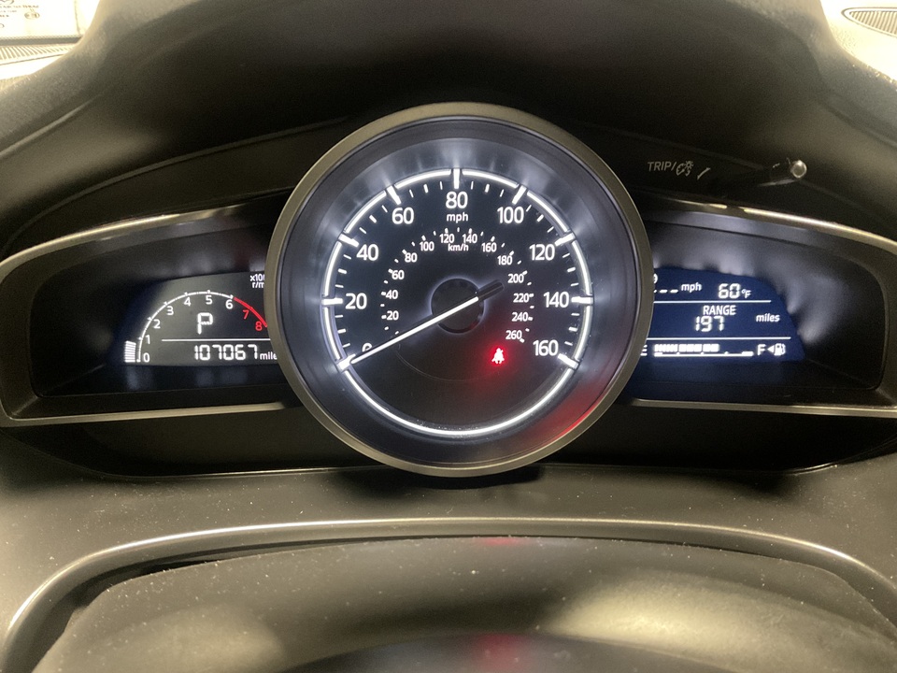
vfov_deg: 48.2
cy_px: 336
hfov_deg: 61.7
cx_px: 448
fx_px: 751
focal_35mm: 29
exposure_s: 1/24
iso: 500
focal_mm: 3
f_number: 1.8
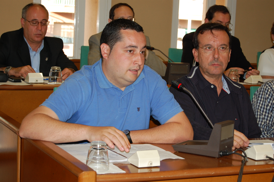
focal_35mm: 75
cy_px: 91
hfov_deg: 27.0
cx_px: 137
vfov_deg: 18.1
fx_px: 570
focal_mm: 50
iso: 400
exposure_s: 1/60
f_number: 5.6
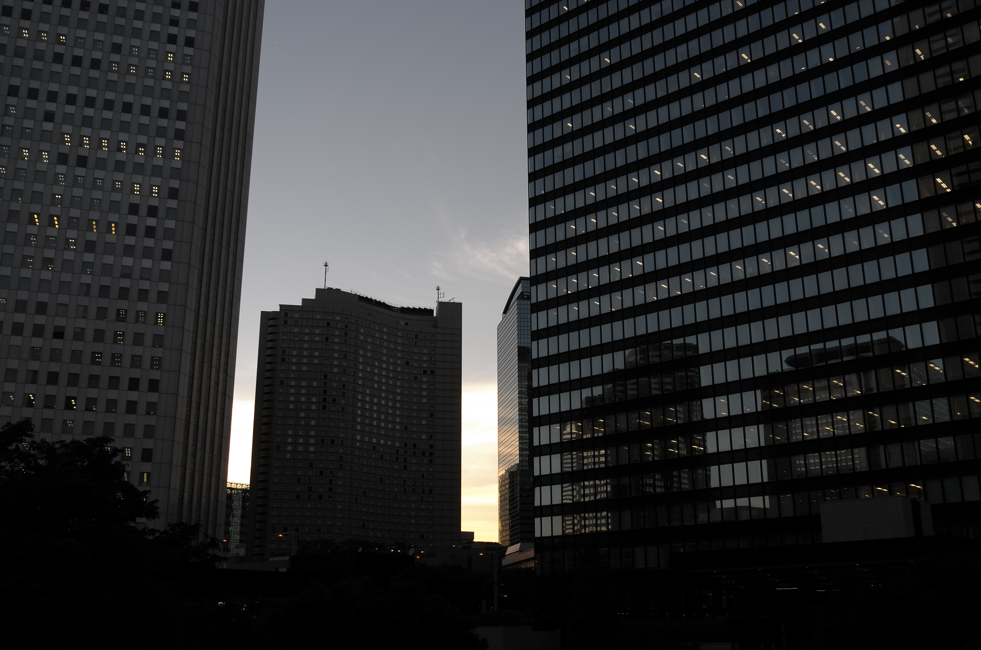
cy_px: 325
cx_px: 490
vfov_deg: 36.7
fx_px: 979
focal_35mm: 36
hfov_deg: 53.2
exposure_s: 1/250
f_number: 5.6
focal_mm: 24
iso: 200
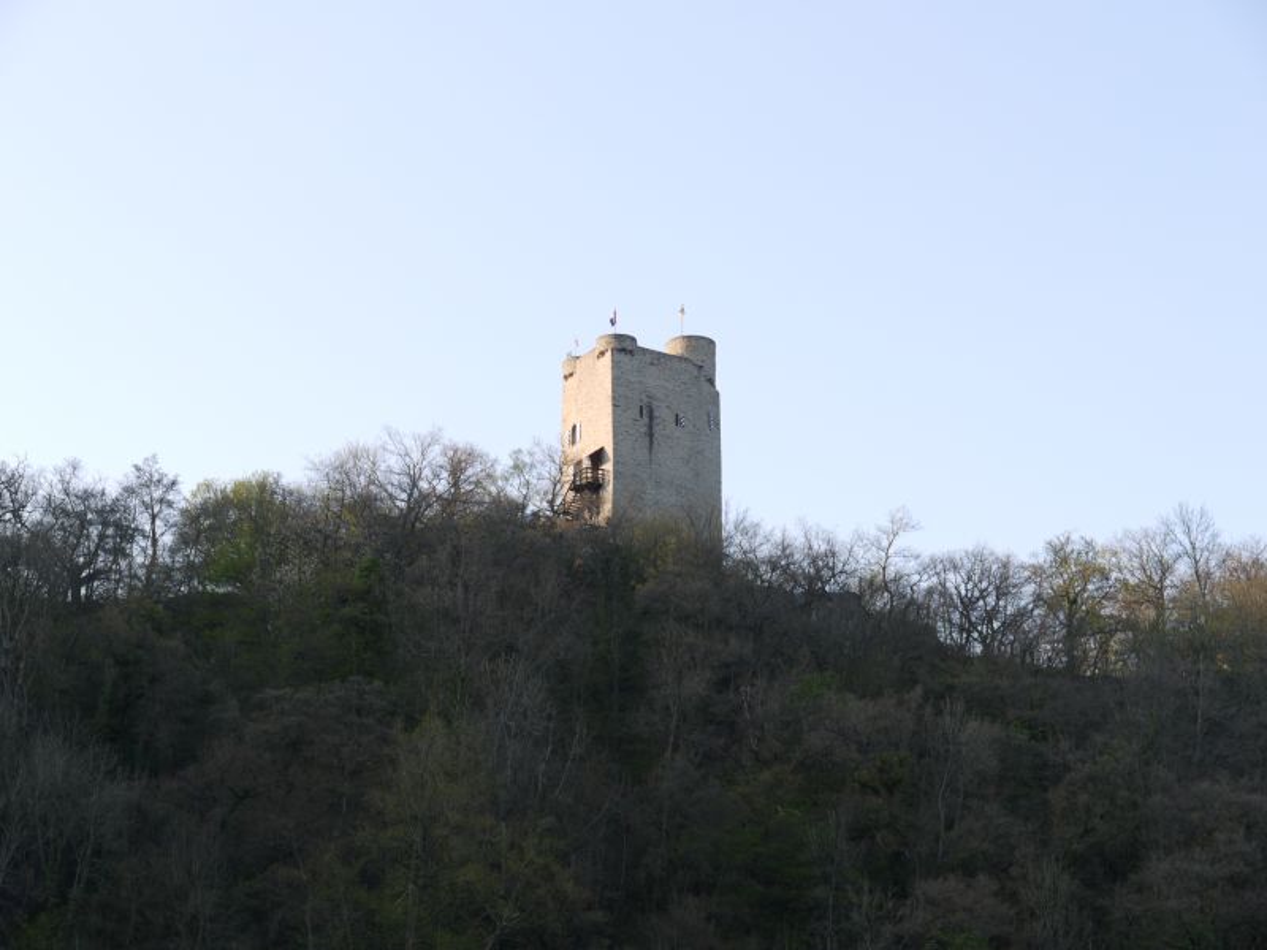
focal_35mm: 90
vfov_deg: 16.4
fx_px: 3294
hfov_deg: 21.8
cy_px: 475
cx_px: 634
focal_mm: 45
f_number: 7.1
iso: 100
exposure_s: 1/80
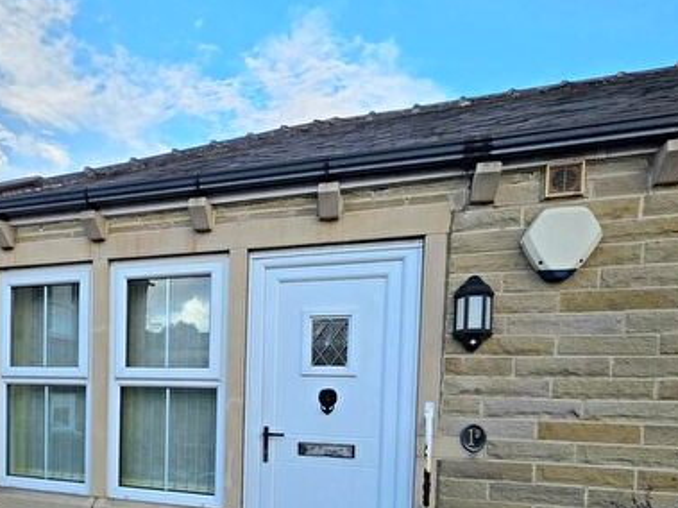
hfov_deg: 69.1
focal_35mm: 24
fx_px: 470
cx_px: 213
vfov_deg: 52.8
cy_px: 412
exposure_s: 1/909
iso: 40
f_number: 1.9
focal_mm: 2.2
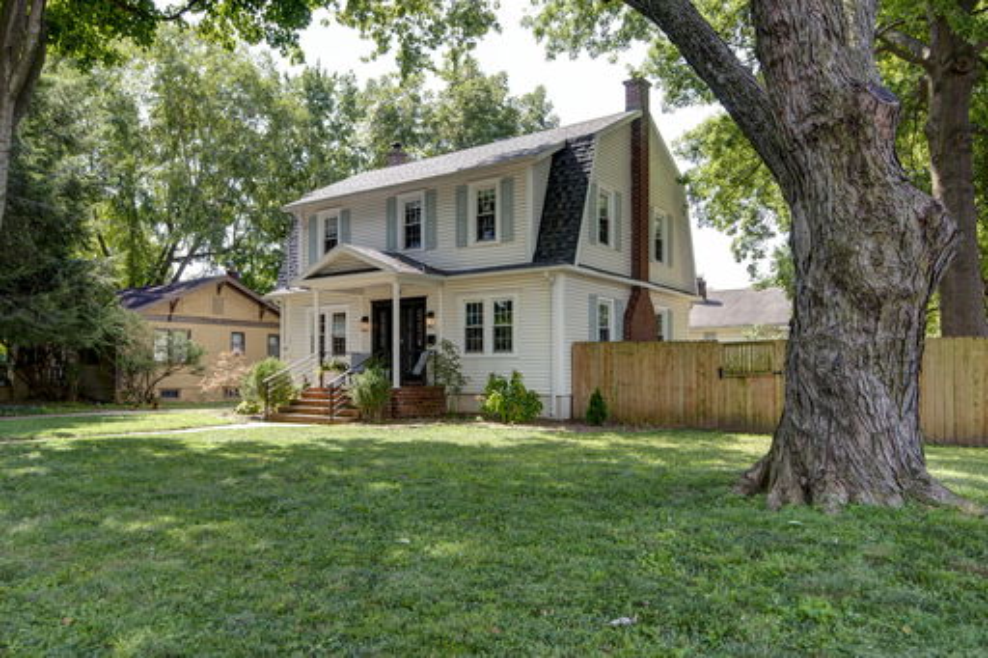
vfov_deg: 49.5
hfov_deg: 69.4
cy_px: 329
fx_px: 713
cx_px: 494
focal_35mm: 26
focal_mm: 26
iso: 100
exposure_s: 1/100
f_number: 6.3
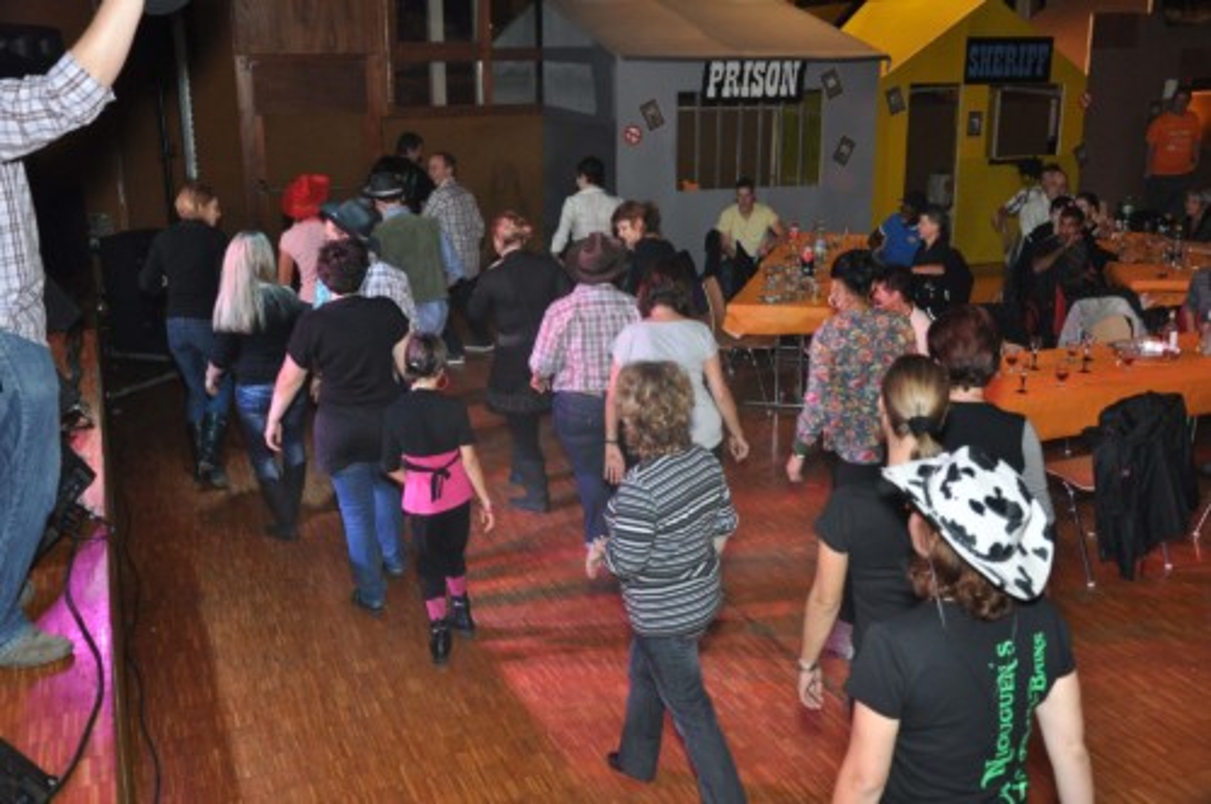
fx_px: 1260
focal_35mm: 38
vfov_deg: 35.4
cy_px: 402
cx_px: 606
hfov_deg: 51.3
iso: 800
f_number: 4
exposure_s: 1/60
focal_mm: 25
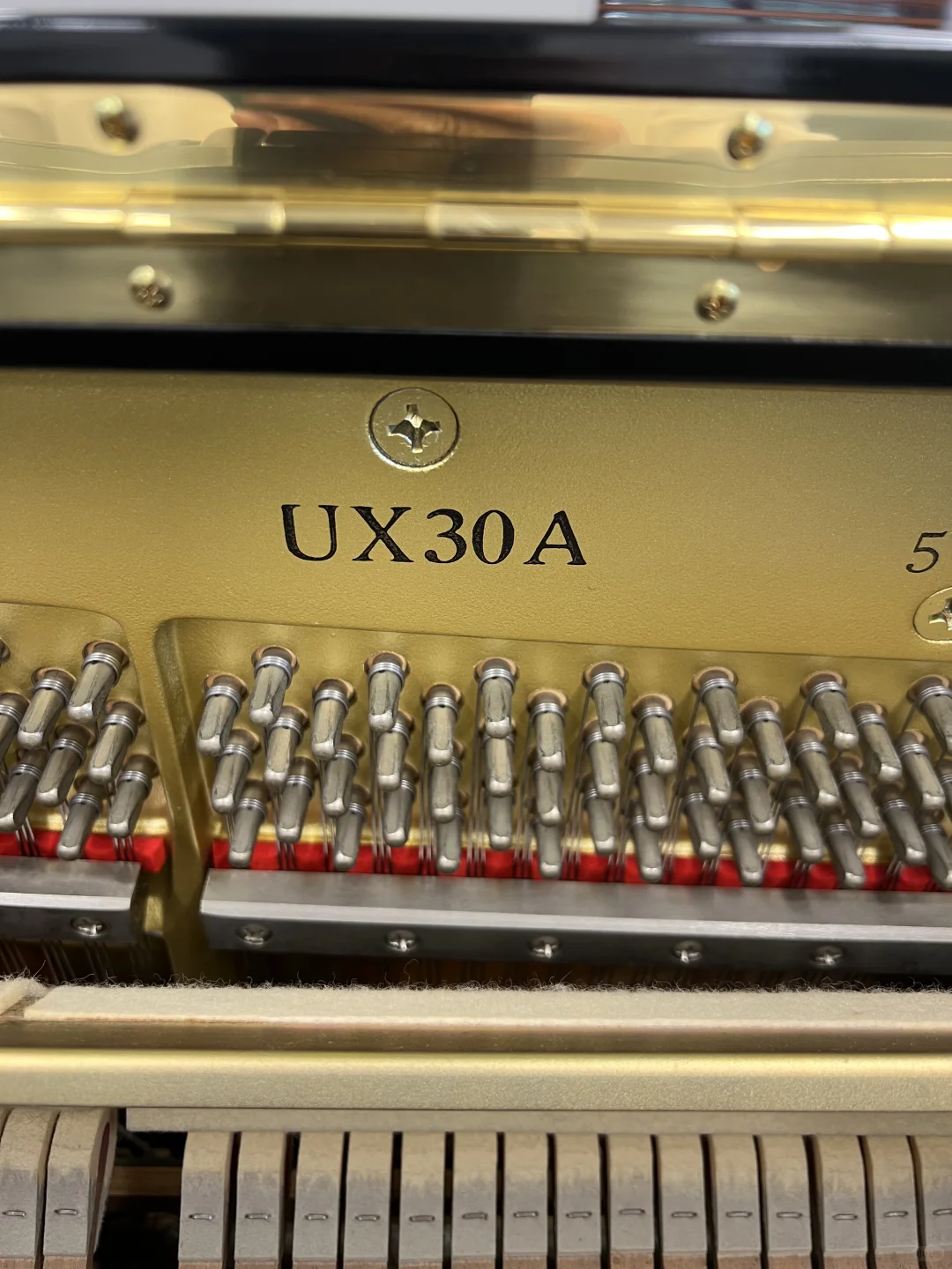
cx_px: 476
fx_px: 953
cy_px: 634
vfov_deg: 67.3
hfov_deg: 53.1
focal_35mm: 26
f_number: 1.5
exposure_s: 1/50
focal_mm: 5.7
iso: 80
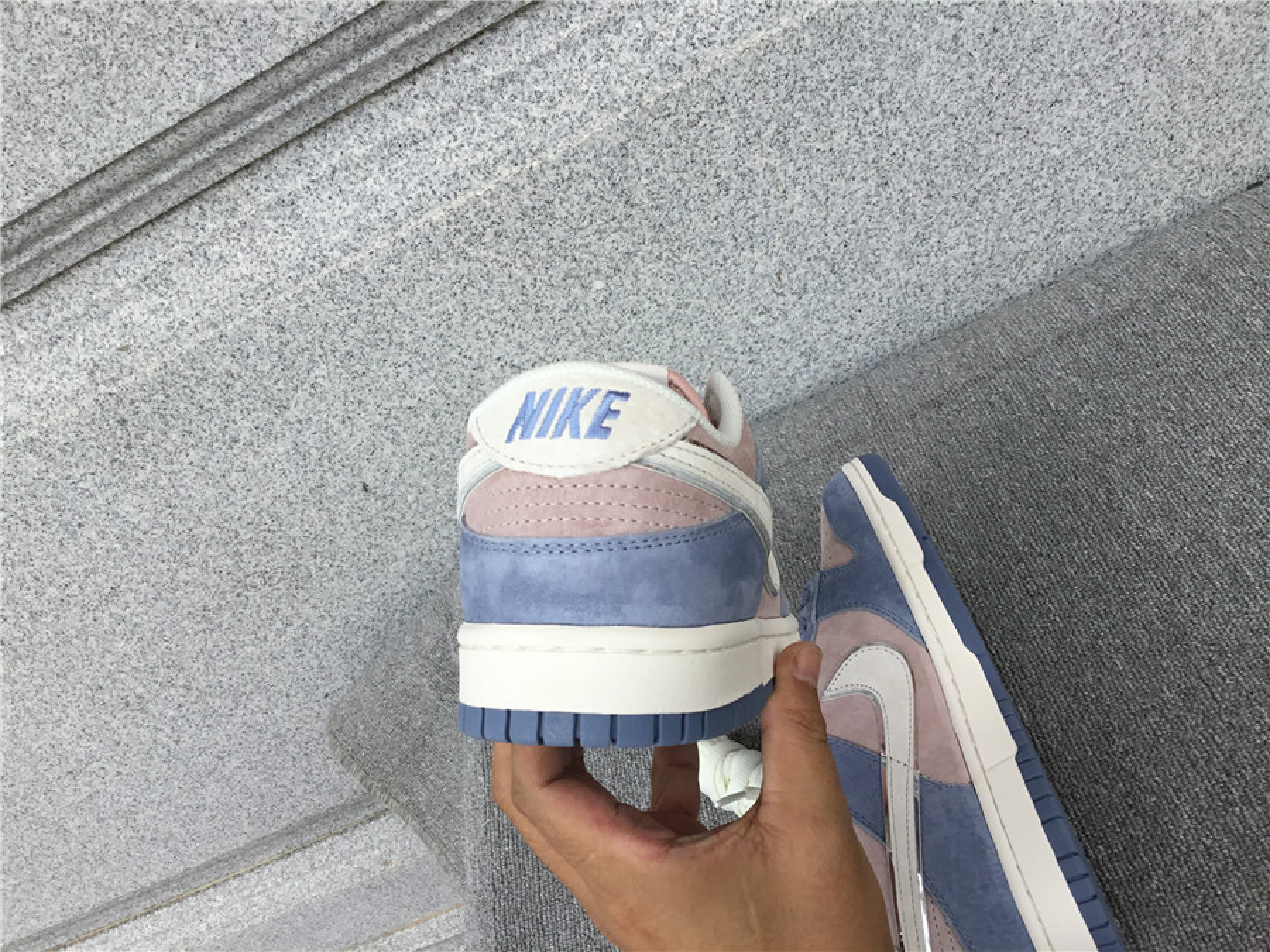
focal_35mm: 31
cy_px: 476
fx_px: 1137
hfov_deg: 58.4
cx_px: 635
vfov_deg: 45.4
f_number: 2.4
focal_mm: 3.3
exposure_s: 1/458
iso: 25
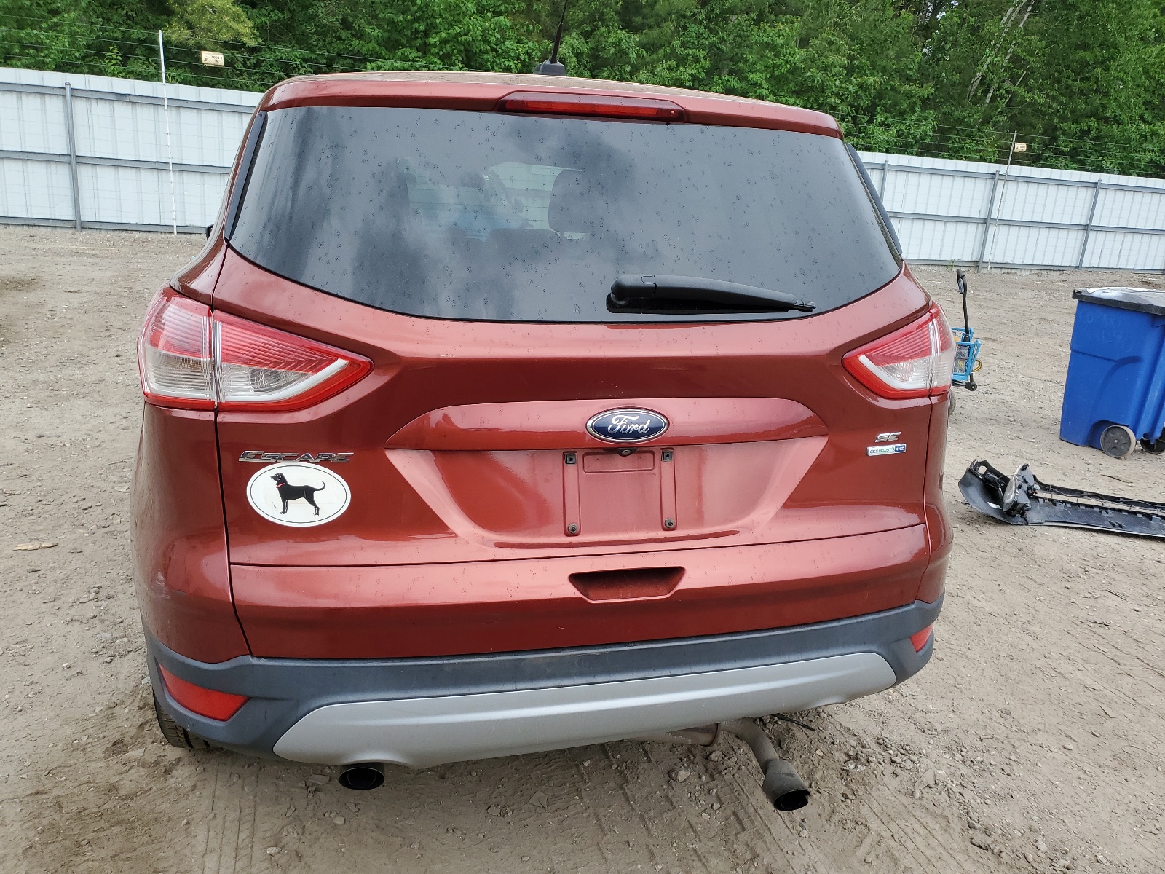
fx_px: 875
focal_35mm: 26
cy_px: 437
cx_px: 582
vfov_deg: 53.1
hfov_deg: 67.3
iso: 50
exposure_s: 1/385
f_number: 1.5
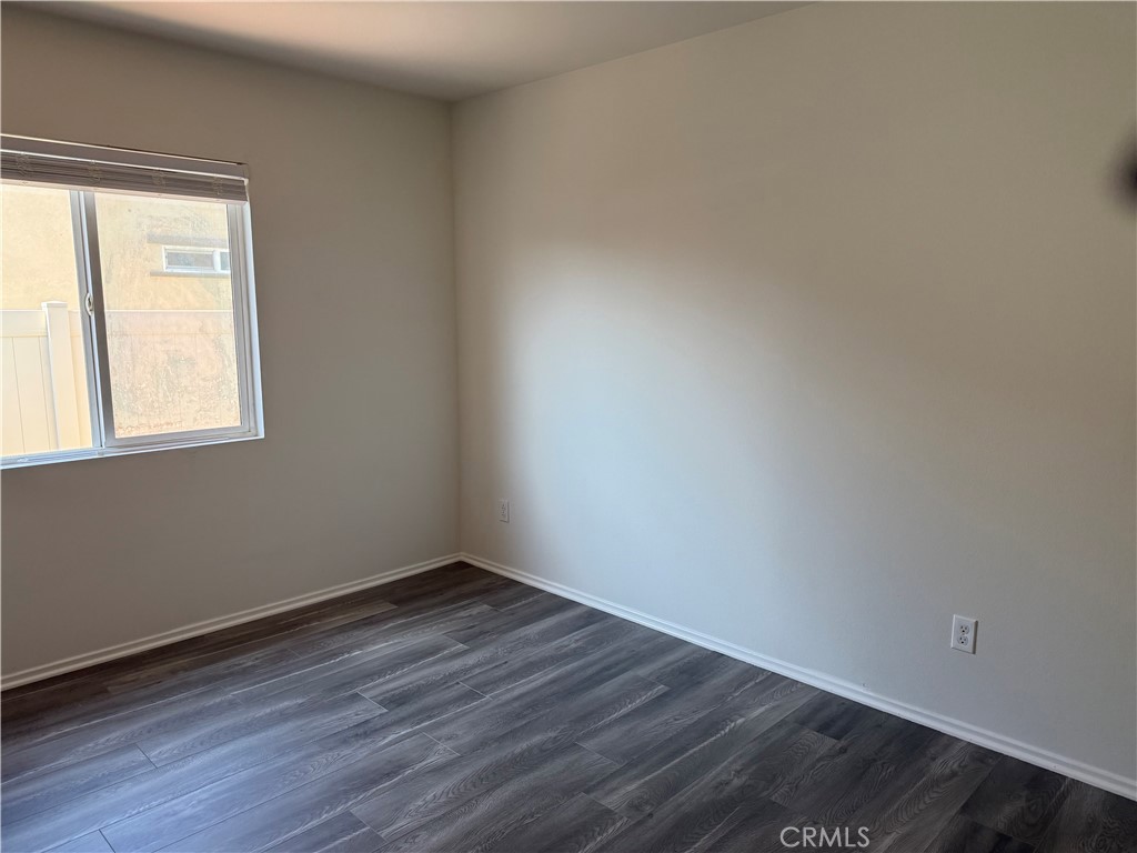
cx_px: 568
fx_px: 788
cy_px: 426
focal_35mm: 24
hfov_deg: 71.6
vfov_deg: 56.8
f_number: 1.78
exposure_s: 1/232
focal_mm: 6.76
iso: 200
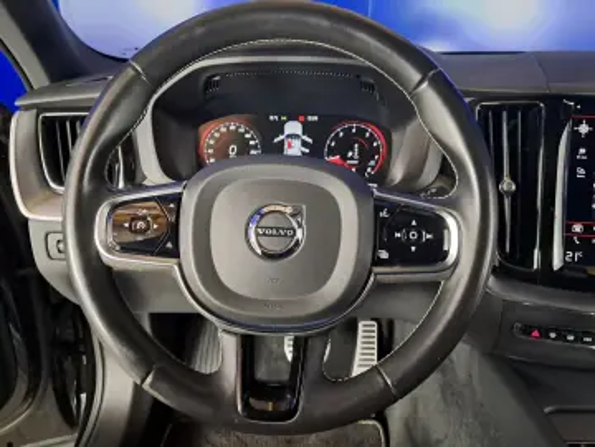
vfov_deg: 51.4
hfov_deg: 65.3
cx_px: 298
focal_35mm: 27
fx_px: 464
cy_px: 224
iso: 800
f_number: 1.8
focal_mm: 4
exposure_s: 1/20
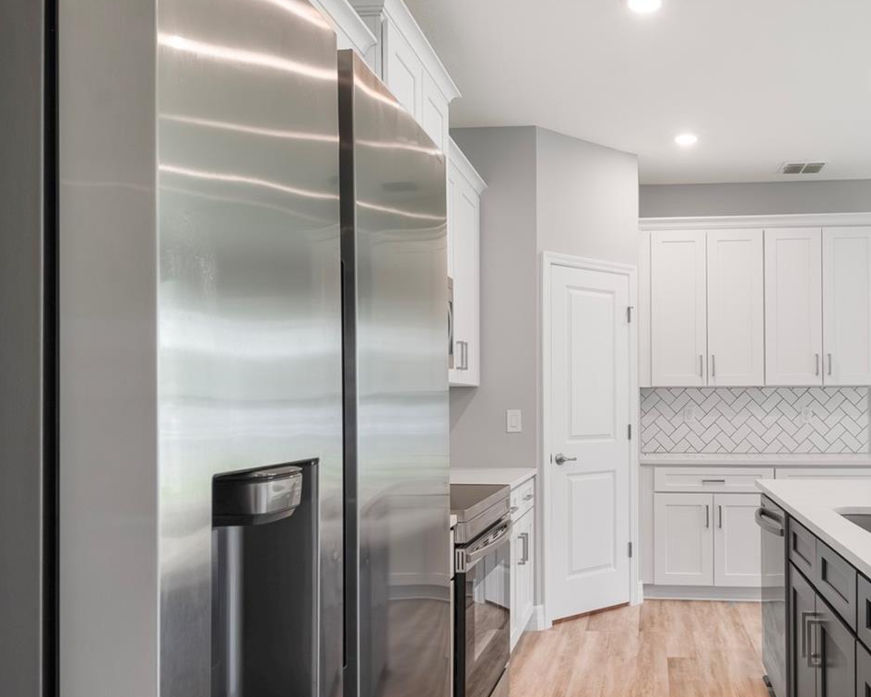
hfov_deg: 61.9
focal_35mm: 27
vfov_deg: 52.4
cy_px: 391
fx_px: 706
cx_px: 577
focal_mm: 11.5
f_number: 9
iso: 250
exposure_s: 1/50
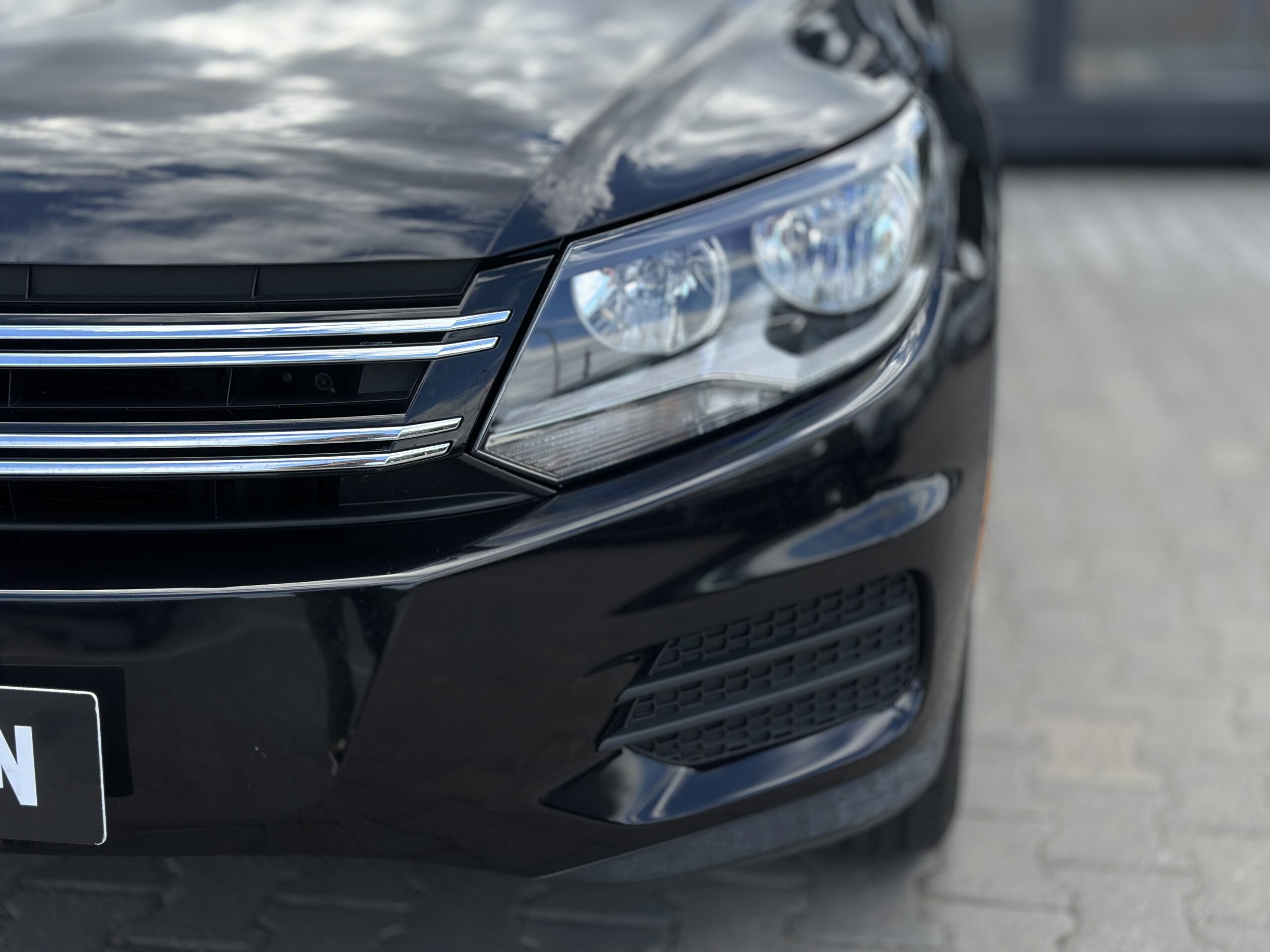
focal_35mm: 48
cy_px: 476
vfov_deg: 30.3
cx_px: 635
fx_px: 1761
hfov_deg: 39.7
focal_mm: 6.86
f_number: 1.78
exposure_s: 1/1953
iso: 80
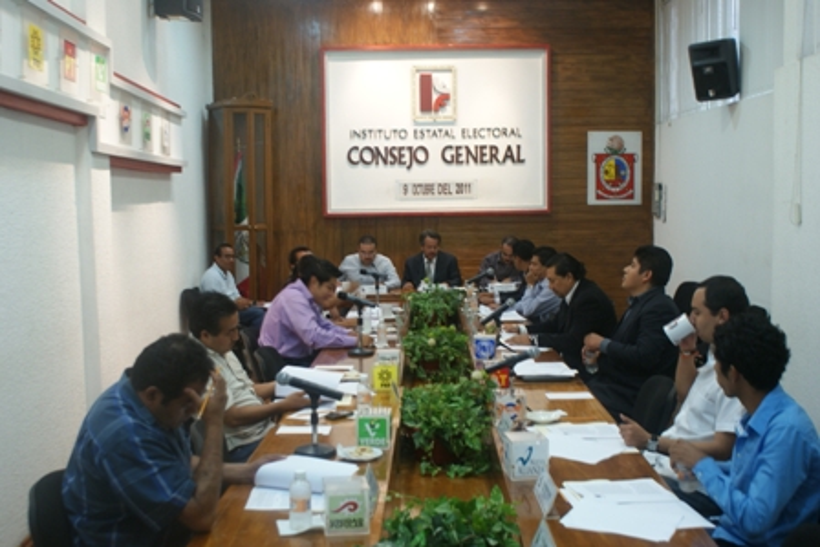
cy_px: 274
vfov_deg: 34.2
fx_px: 889
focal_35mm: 39
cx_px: 410
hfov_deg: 49.5
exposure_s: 1/10
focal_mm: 26
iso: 400
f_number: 4.5
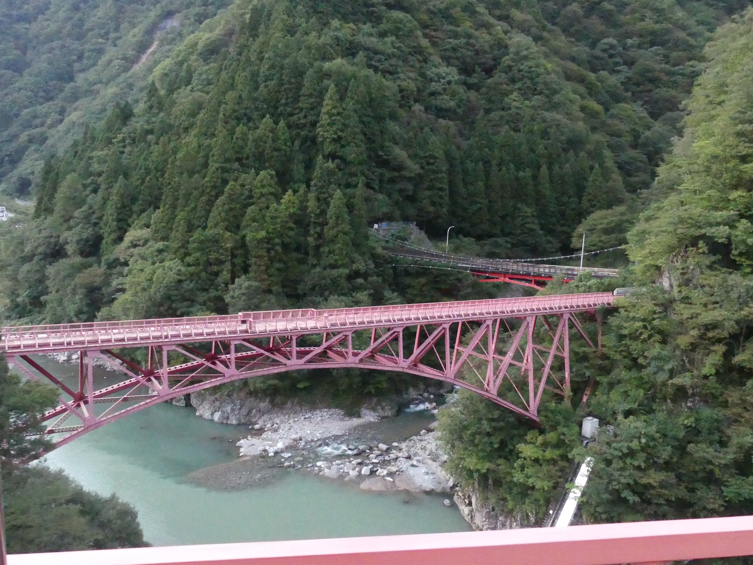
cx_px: 376
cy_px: 282
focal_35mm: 30
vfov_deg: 46.8
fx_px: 653
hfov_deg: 60.0
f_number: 2.8
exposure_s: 1/50
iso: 3200
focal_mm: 5.5
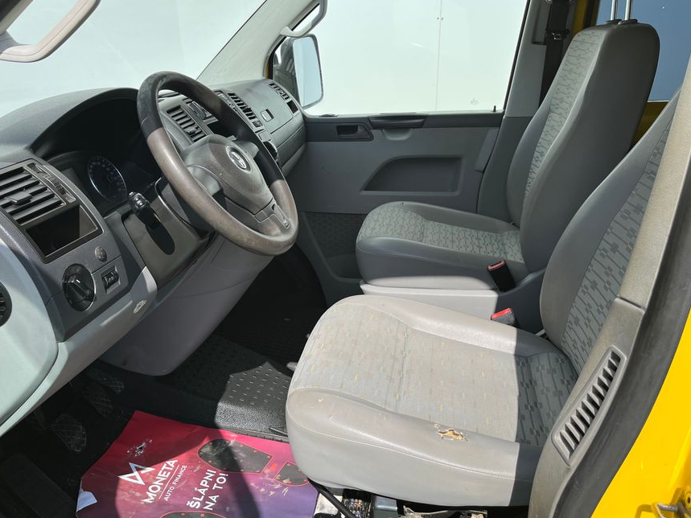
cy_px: 254
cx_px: 314
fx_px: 619
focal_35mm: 31
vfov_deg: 45.4
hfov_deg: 58.3
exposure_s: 1/2755
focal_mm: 5.1
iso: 50
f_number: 1.6
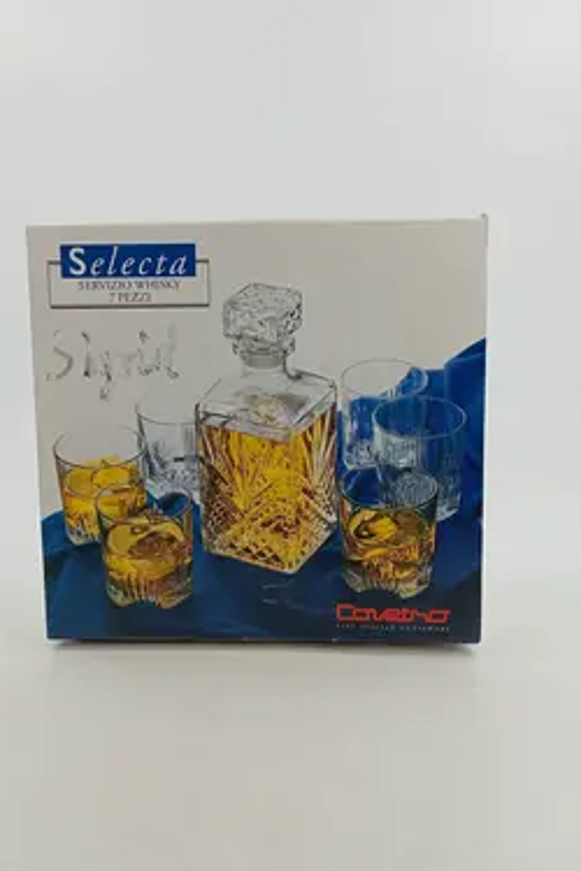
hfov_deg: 42.3
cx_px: 263
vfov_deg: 60.3
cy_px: 439
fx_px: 750
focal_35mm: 31
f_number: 1.8
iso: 72
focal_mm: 4.22
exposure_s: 1/100
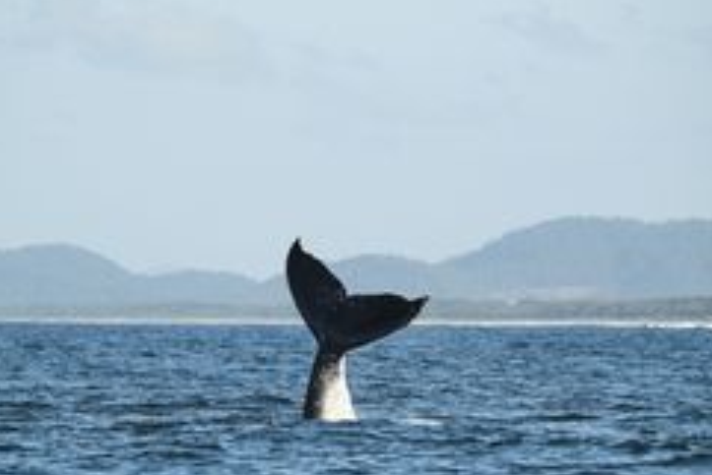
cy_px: 229
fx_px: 6906
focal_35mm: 349
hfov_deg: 5.9
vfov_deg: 3.9
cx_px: 337
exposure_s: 1/1600
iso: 400
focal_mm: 140
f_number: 4
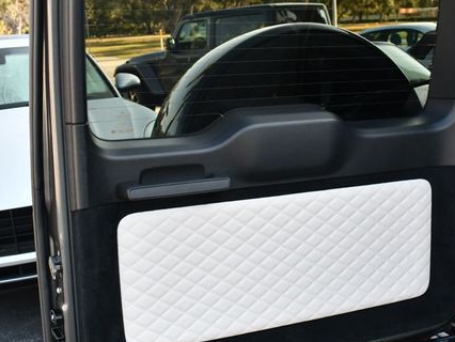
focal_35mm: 52
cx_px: 246
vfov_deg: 28.0
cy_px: 155
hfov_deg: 36.8
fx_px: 684
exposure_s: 1/250
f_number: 5
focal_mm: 18
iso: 400
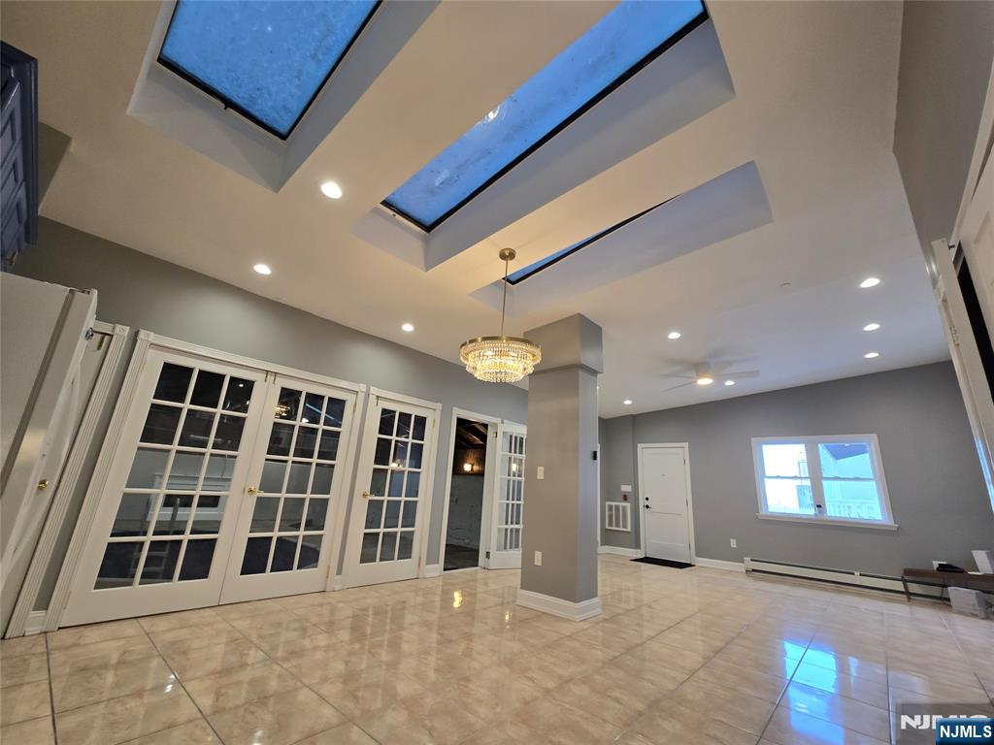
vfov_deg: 89.9
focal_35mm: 13
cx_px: 497
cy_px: 372
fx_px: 373
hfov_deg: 106.2
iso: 64
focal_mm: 2.2
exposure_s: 1/60
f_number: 2.2
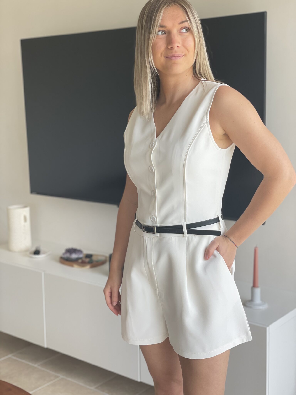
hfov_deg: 28.0
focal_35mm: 52
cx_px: 148
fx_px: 593
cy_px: 198
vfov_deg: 36.8
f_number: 2
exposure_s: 1/122
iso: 25
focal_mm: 6
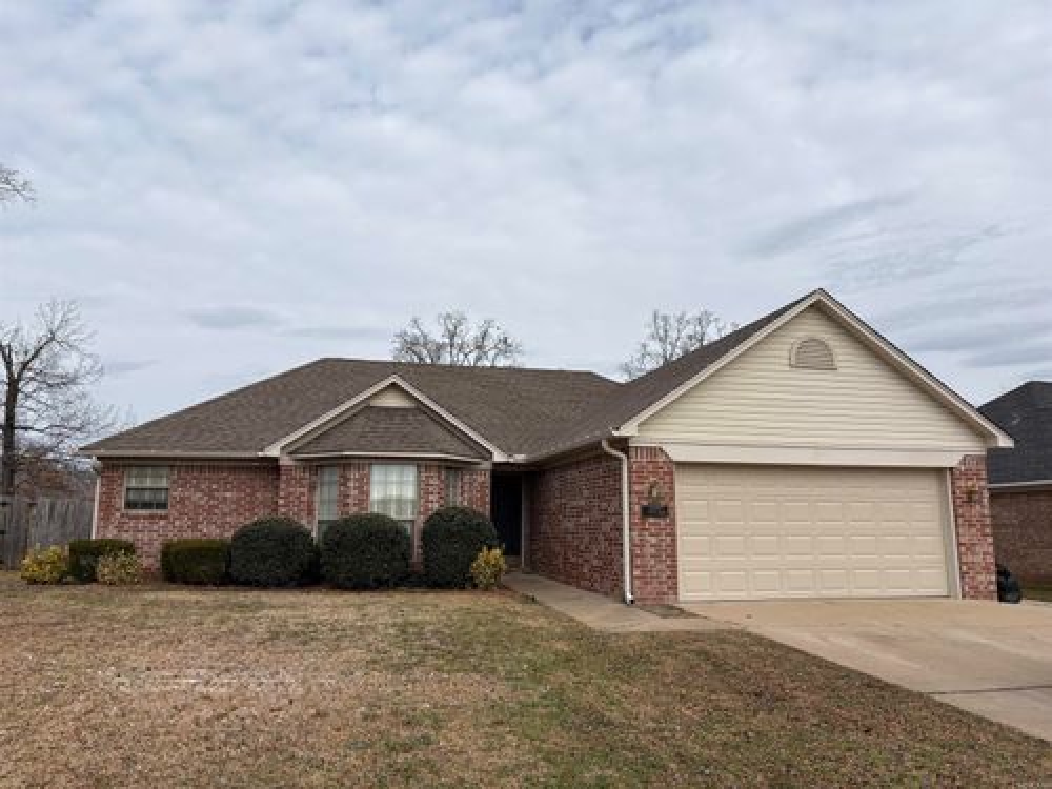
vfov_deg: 53.1
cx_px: 526
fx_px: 790
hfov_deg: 67.3
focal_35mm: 26
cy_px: 394
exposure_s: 1/4950
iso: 50
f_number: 1.6
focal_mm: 5.96
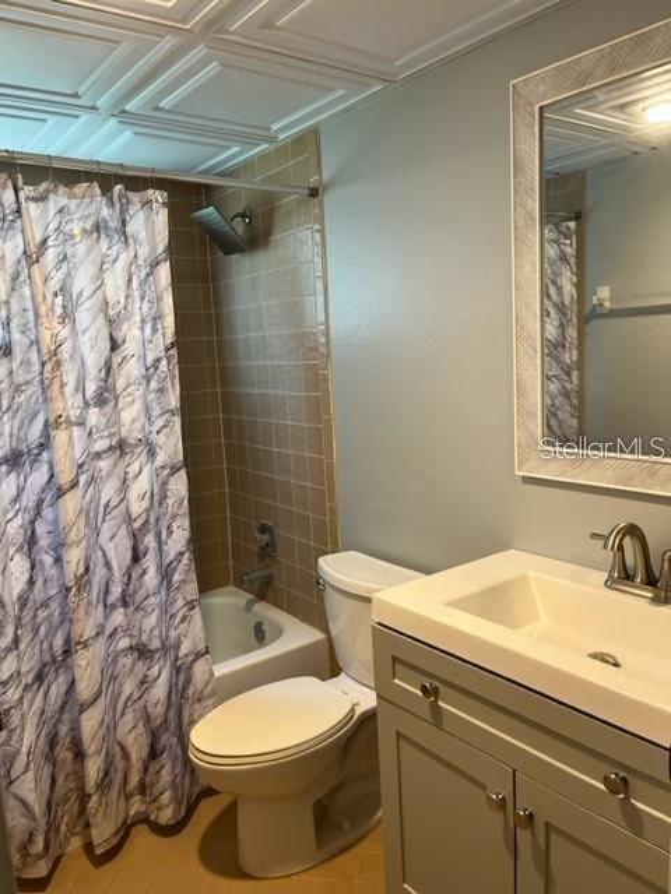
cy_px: 447
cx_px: 336
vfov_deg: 67.3
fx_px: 672
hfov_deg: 53.1
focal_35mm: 26
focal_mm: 5.1
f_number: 1.6
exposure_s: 1/60
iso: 80
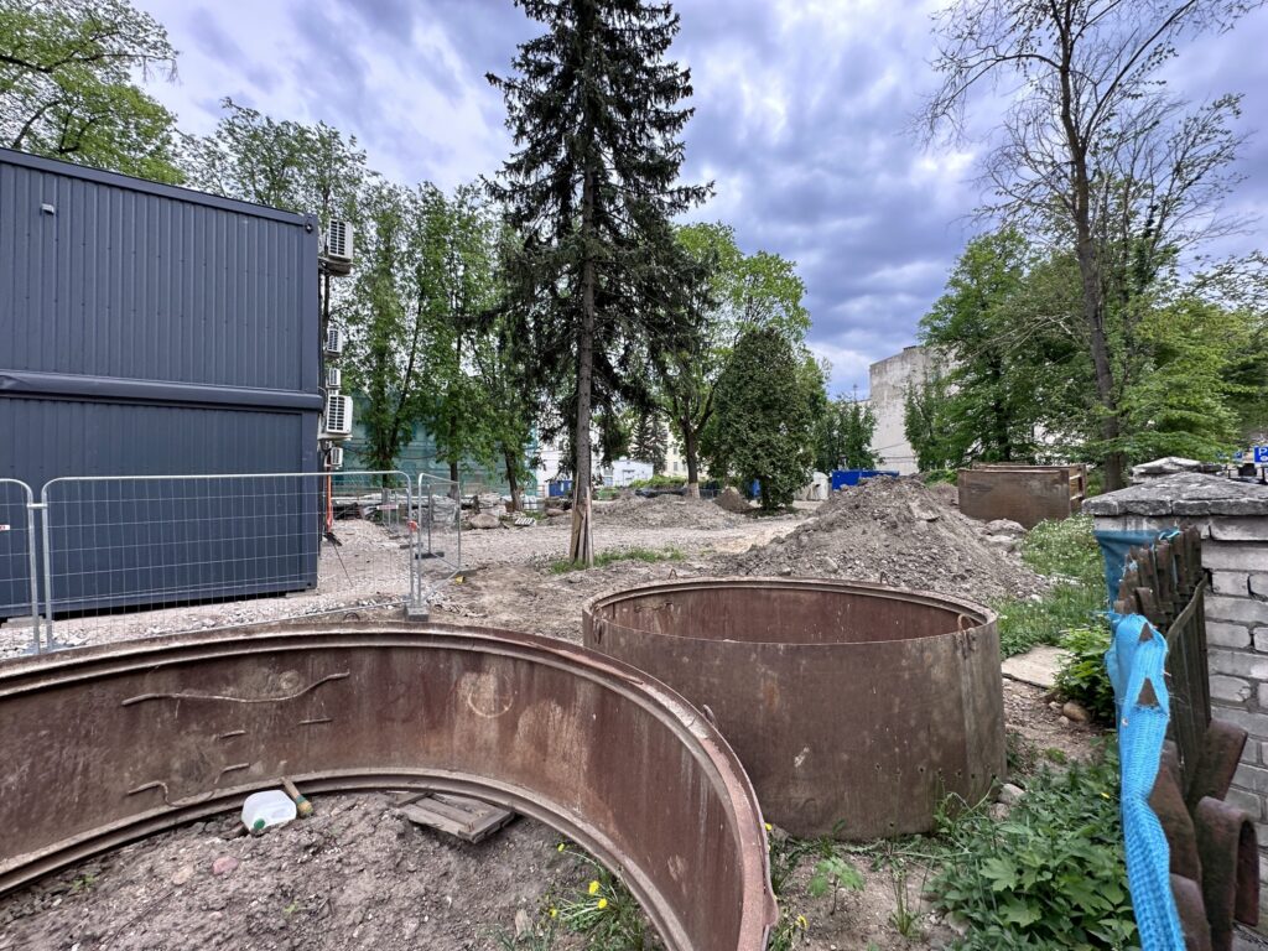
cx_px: 634
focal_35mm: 14
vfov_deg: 85.7
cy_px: 476
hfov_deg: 102.1
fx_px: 513
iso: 40
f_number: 2.2
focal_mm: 2.22
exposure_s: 1/363
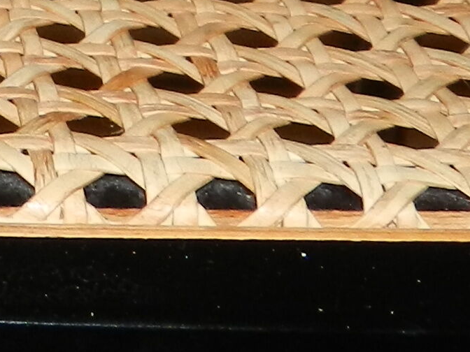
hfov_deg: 13.5
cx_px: -244
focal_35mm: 137
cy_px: -358
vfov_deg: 10.0
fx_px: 1860
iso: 200
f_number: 3.4
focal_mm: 4
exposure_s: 1/60
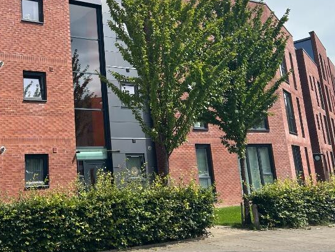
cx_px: 72
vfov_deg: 29.2
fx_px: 475
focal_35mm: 49
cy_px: 60
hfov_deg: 37.6
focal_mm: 5.7
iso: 50
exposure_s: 1/6211
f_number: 1.5
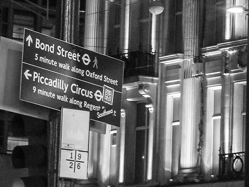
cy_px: 26
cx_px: 462
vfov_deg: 6.6
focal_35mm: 225
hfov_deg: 8.4
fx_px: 1619
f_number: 13
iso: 2500
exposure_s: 1/20
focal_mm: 50
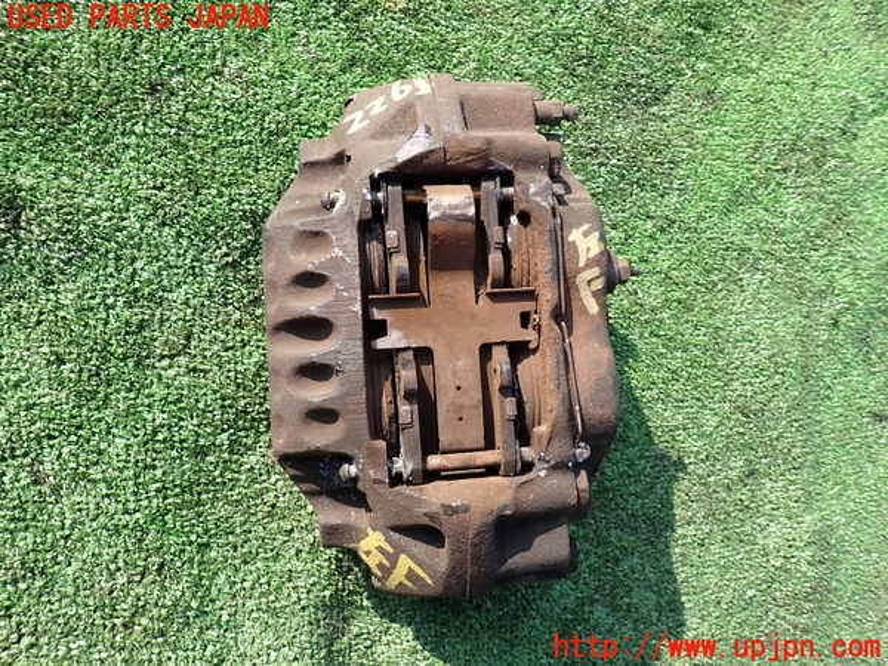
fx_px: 641
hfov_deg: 69.4
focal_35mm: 25
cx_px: 444
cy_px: 333
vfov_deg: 54.9
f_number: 2.8
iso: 100
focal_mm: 4.5
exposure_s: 1/320
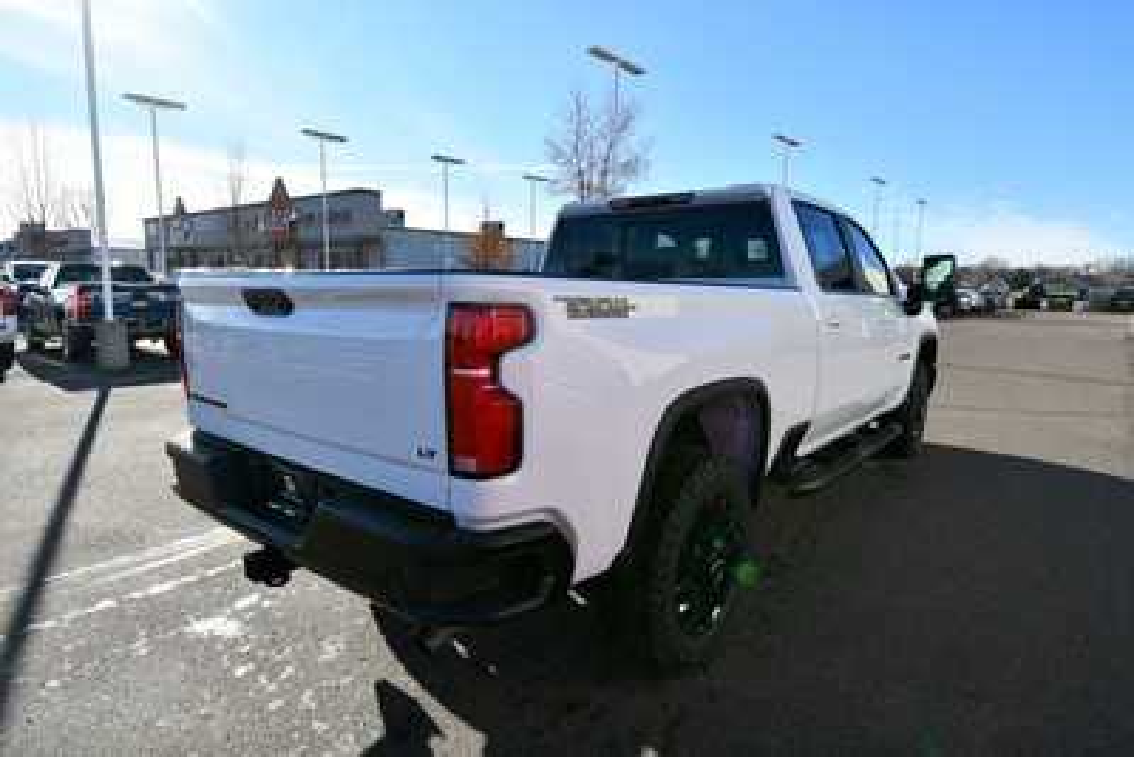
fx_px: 599
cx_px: 567
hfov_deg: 86.9
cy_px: 378
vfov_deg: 64.6
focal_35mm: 19
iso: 100
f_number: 8
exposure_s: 1/250
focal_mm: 13
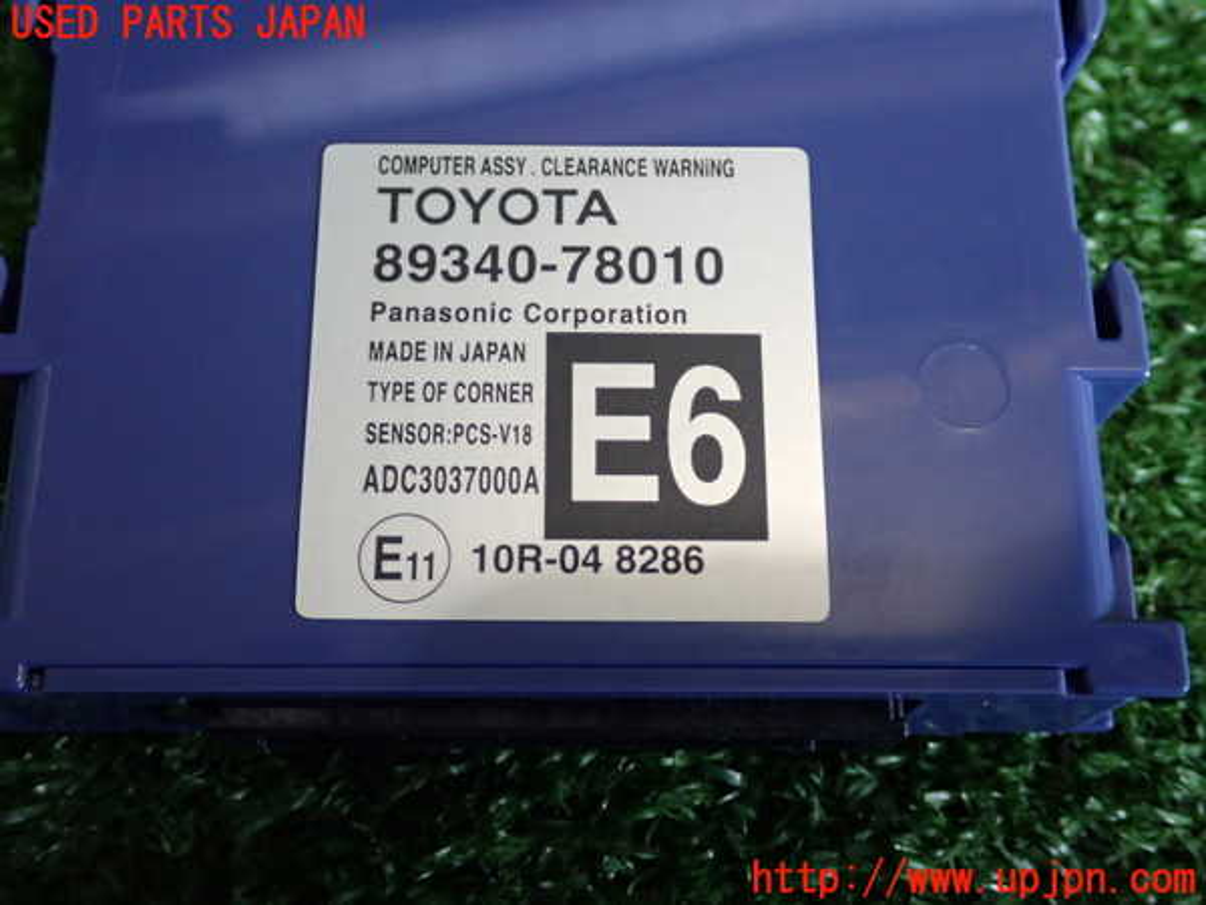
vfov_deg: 32.9
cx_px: 603
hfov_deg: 42.9
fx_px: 1533
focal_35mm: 44
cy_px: 452
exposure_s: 1/40
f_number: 2.9
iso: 640
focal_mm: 7.84
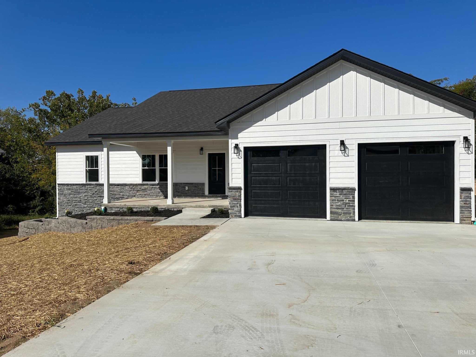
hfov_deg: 71.6
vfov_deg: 56.8
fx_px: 330
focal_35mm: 24
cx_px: 238
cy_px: 178
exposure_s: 1/9709
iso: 80
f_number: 1.78
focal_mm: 6.86
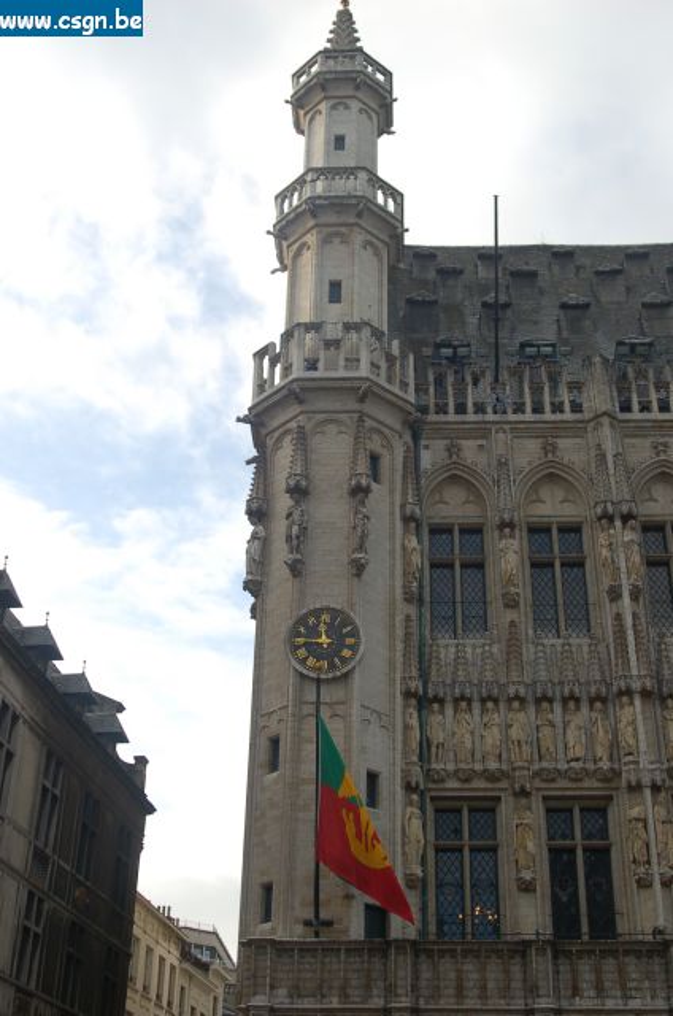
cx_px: 336
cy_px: 508
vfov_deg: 46.5
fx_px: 1183
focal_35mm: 42
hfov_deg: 31.8
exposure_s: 1/500
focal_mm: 28
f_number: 5.6
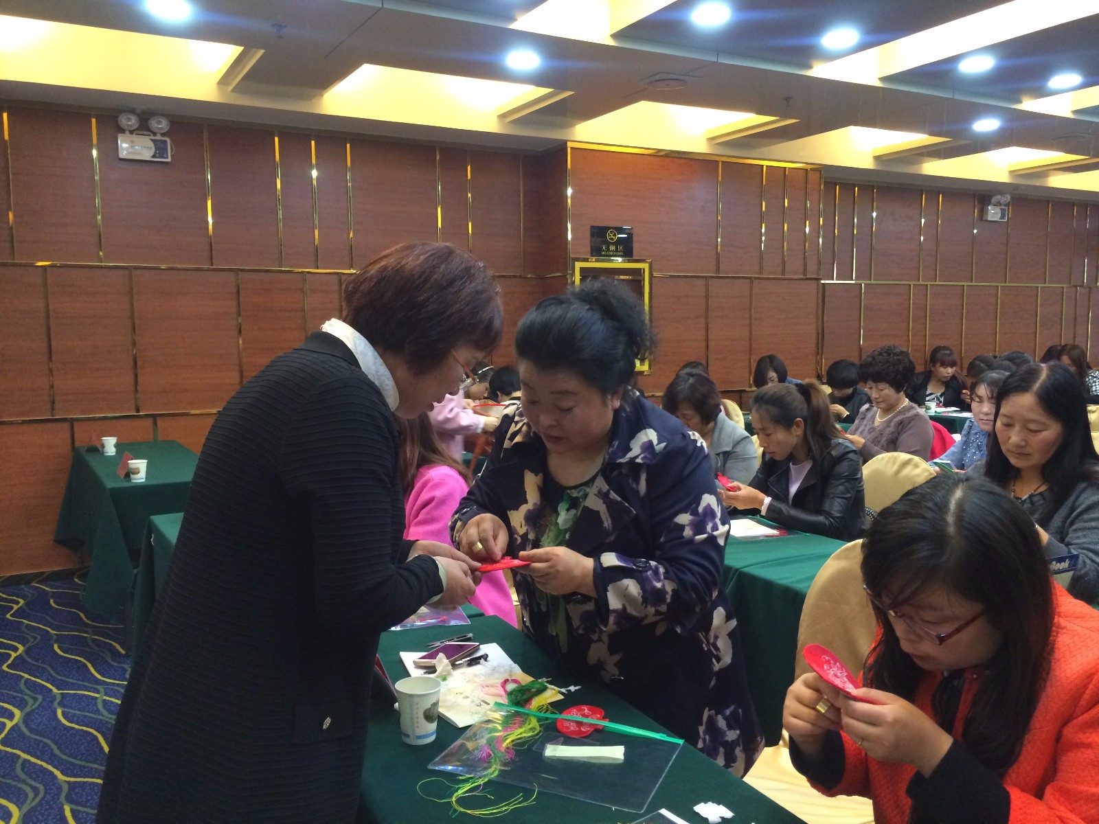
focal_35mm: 30
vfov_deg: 46.8
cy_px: 412
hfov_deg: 60.0
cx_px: 550
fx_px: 952
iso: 250
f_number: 2.2
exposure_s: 1/30
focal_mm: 4.12
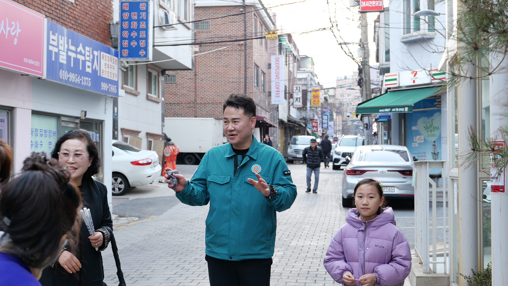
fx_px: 835
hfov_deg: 33.8
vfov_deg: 19.4
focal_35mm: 62
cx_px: 255
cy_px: 167
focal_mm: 26.6
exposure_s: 1/125
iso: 200
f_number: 3.5
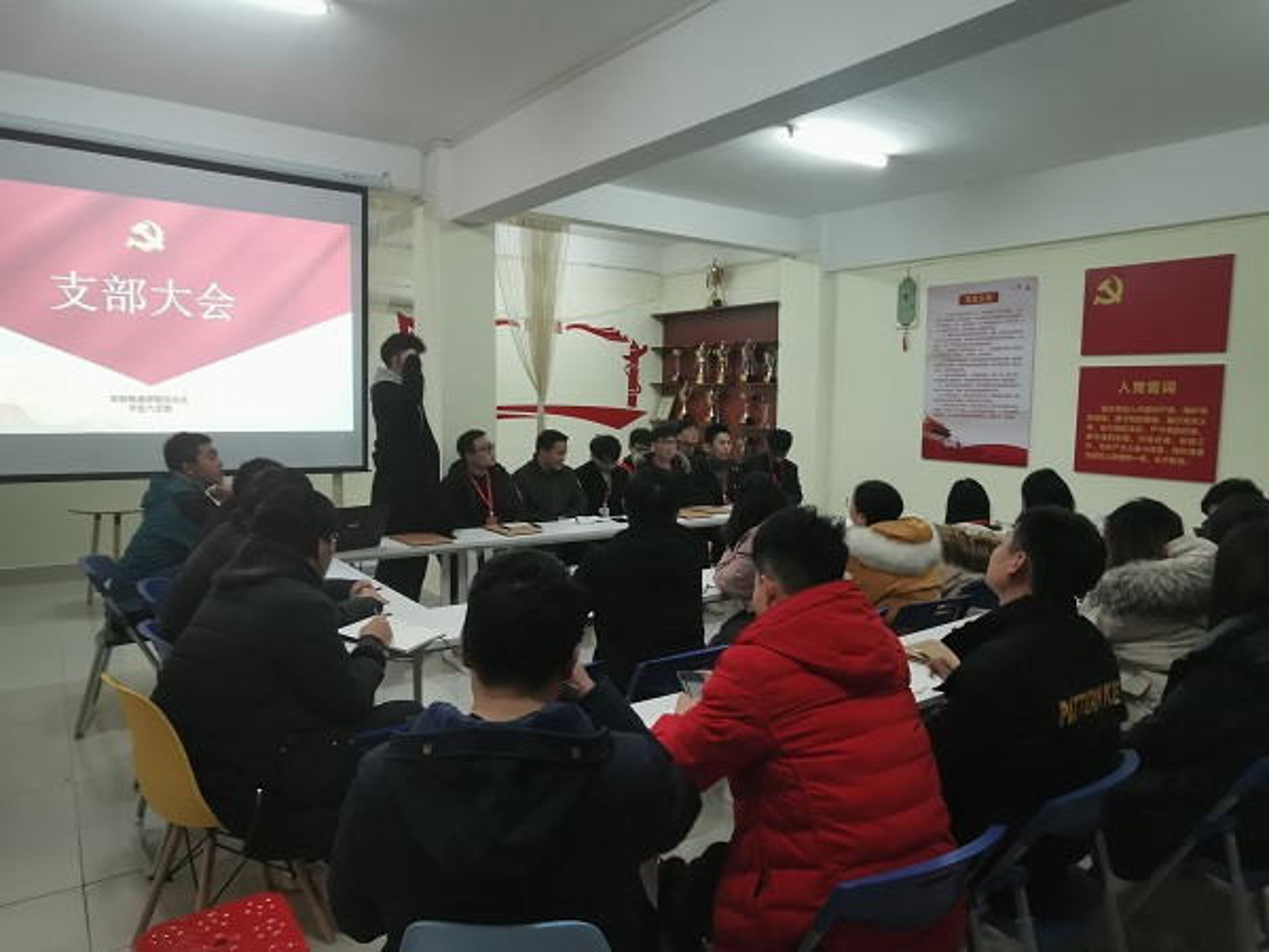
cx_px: 634
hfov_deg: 76.4
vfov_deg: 61.1
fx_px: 807
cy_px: 476
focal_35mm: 22
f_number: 2.2
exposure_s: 1/25
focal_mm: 2.26
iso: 320
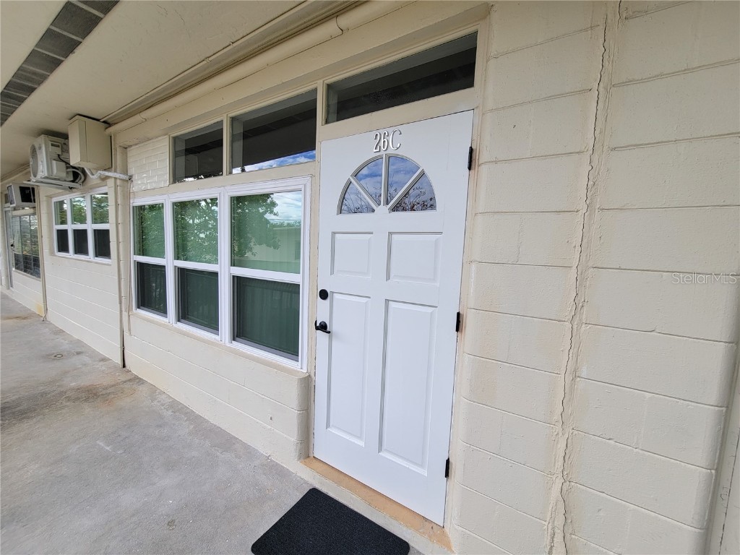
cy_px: 278
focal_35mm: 13
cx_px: 370
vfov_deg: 89.9
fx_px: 278
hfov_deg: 106.2
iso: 50
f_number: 2.2
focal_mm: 2.2
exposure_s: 1/647
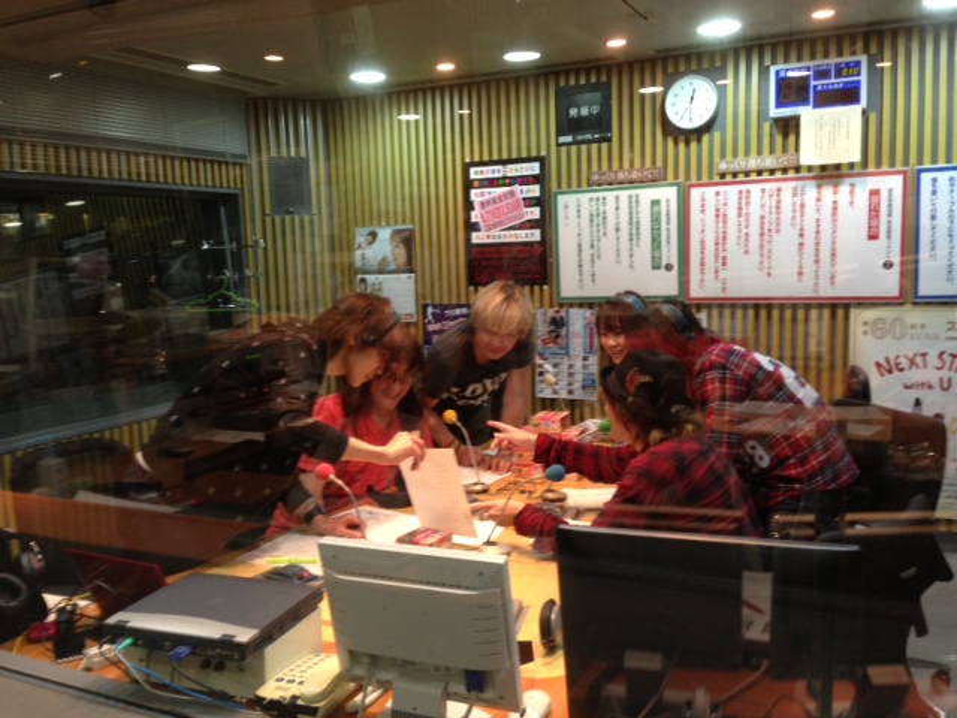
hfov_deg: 55.4
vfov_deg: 42.9
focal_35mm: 33
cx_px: 478
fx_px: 912
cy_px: 359
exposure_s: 1/20
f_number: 2.4
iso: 160
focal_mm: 4.13
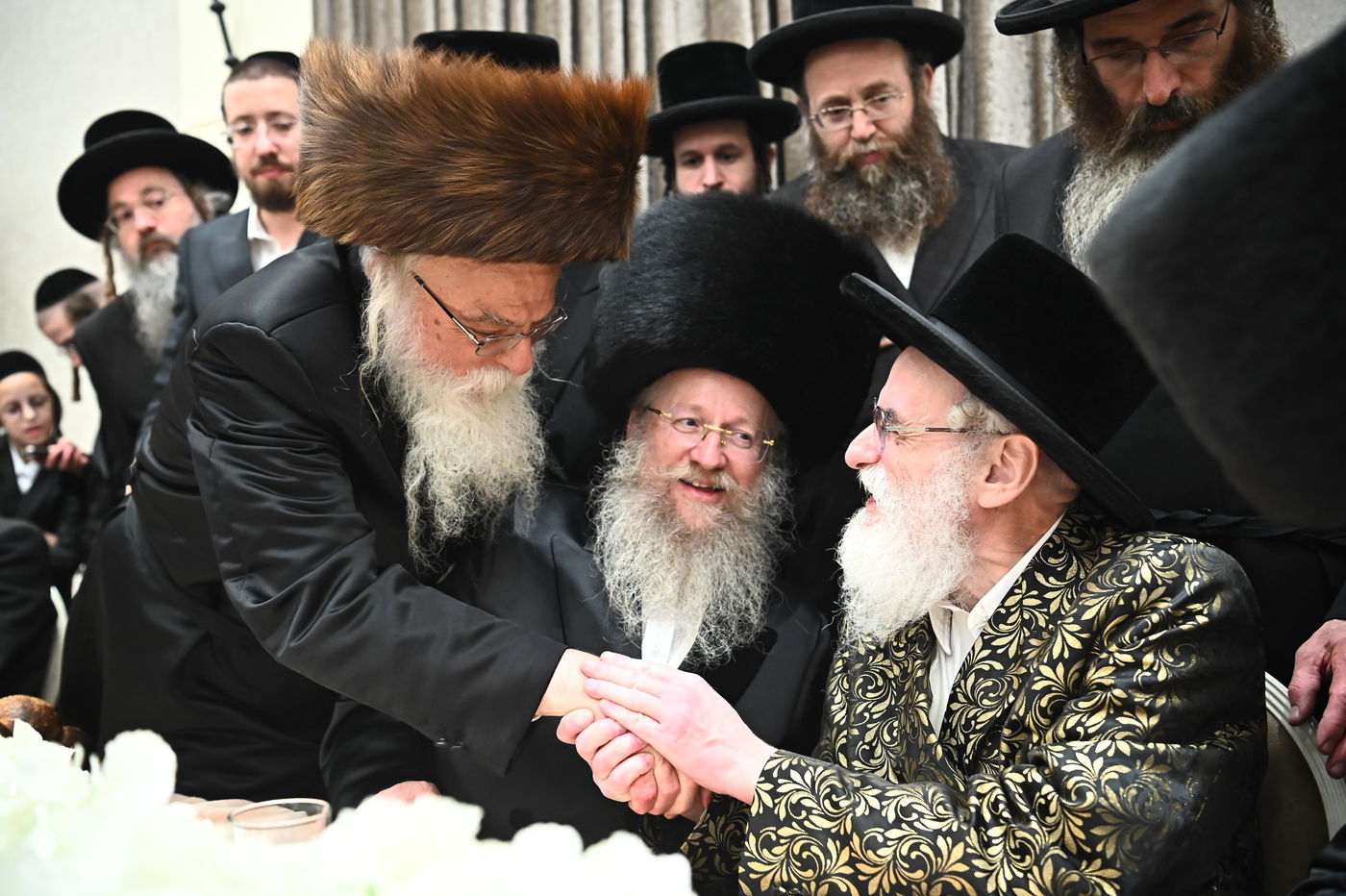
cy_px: 448
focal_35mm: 38
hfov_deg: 50.7
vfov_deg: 35.0
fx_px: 1420
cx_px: 673
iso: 3200
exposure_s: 1/160
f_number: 3.5
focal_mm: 38
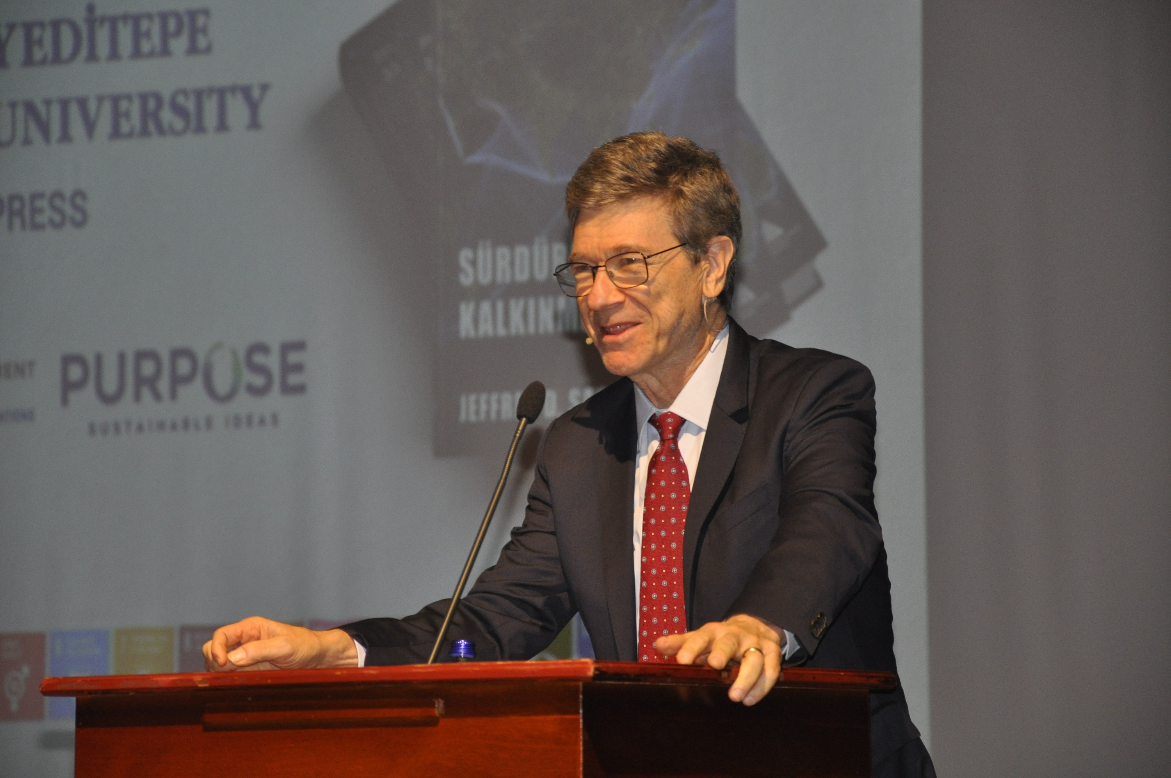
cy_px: 389
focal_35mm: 158
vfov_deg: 8.7
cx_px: 586
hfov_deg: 13.1
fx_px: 5116
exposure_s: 1/60
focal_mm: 105
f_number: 5.6
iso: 800
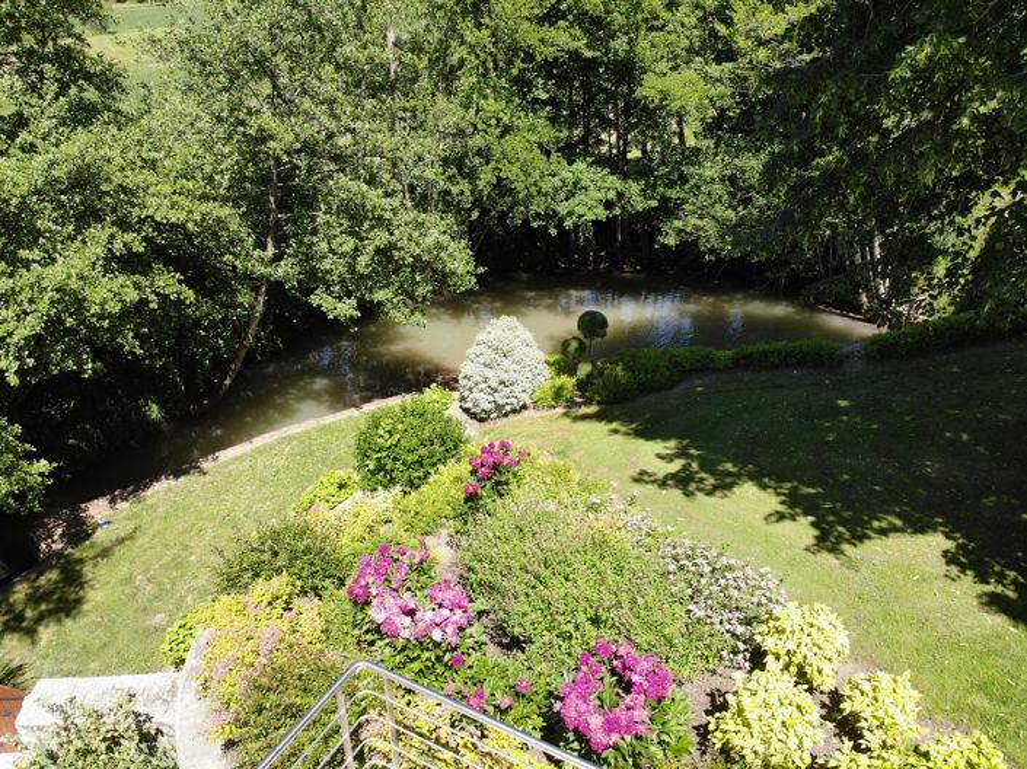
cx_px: 514
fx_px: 712
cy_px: 384
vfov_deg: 56.8
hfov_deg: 71.6
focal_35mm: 24
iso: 102
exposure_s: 1/462
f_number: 2.8
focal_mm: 4.5
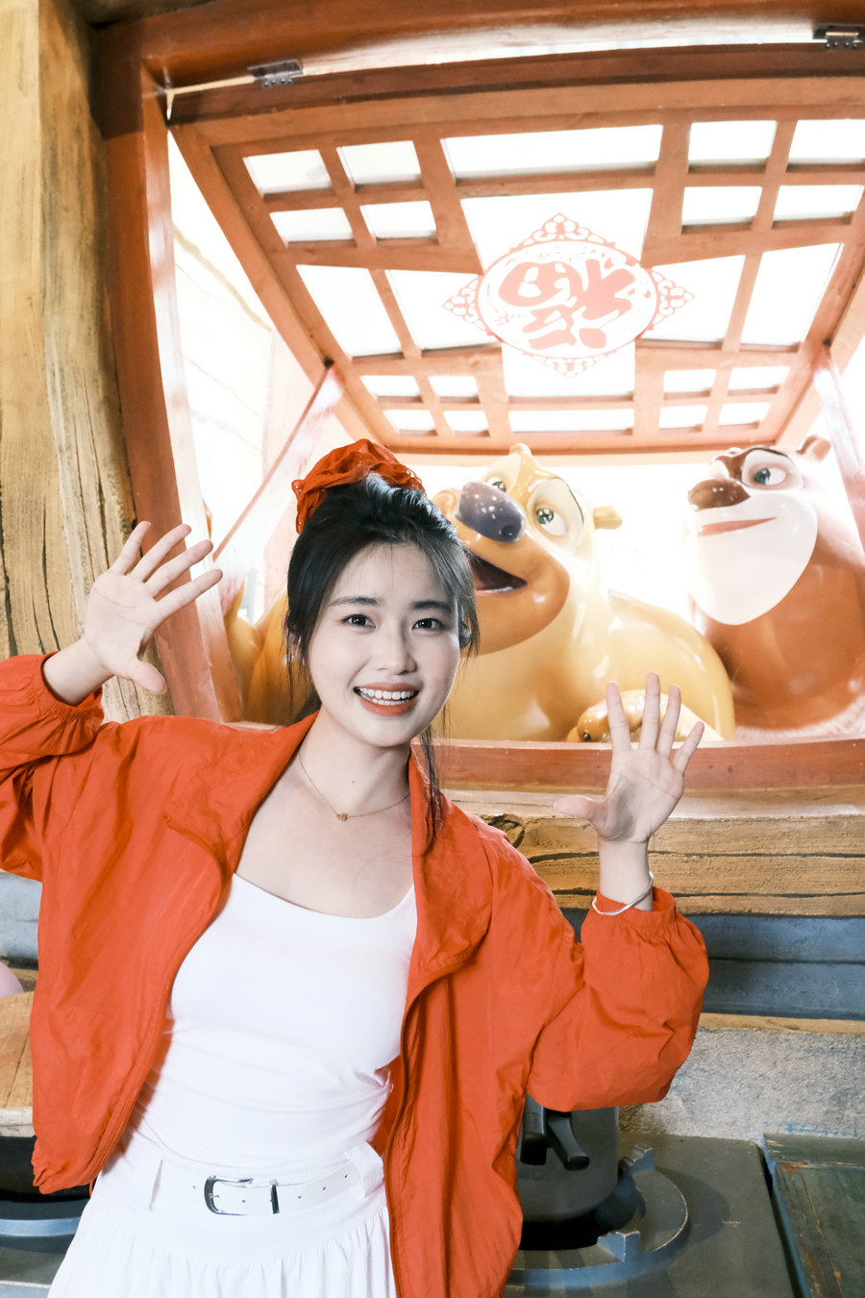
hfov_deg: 37.9
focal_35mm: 35
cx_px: 432
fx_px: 1261
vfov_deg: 54.4
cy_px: 649
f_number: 4.4
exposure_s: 1/85
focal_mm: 23.5
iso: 6400
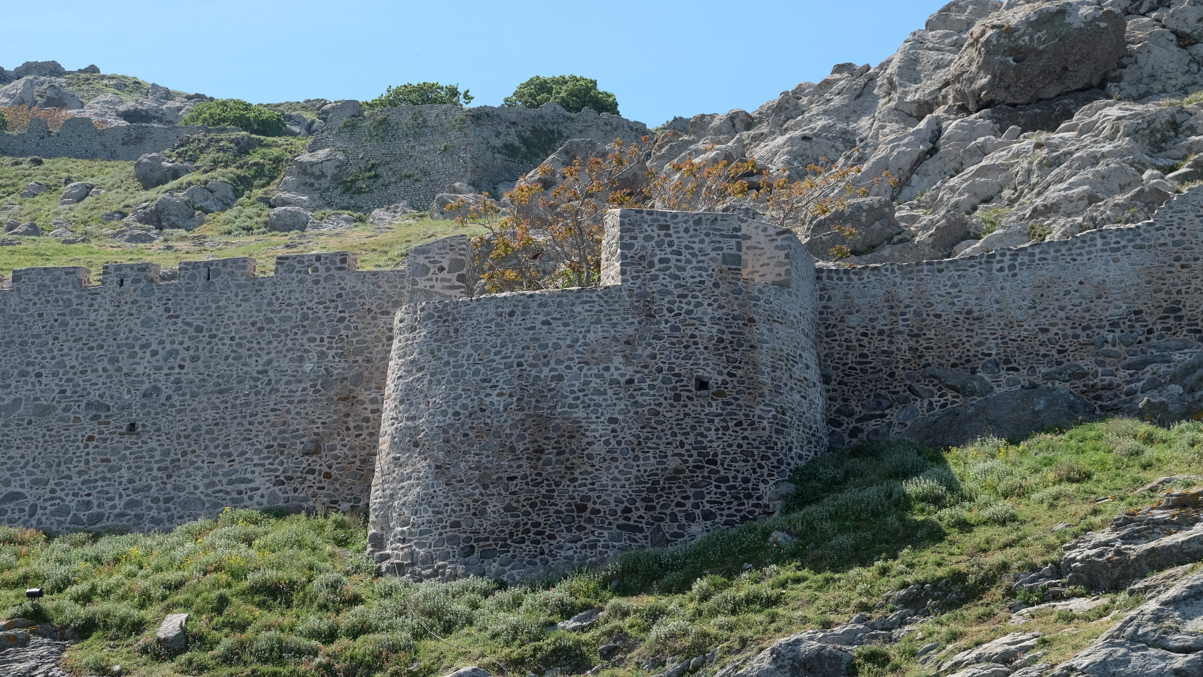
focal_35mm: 82
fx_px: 2616
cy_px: 287
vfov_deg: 14.7
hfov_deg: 25.9
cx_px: 587
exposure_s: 1/400
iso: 200
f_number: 6.4
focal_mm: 50
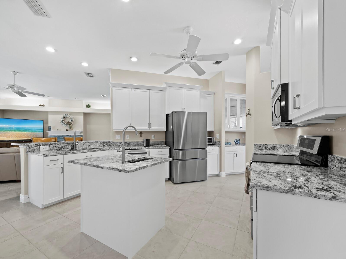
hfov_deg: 102.0
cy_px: 130
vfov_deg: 85.7
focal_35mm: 14
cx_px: 173
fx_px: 140
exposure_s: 1/2
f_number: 11
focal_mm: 7
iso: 400
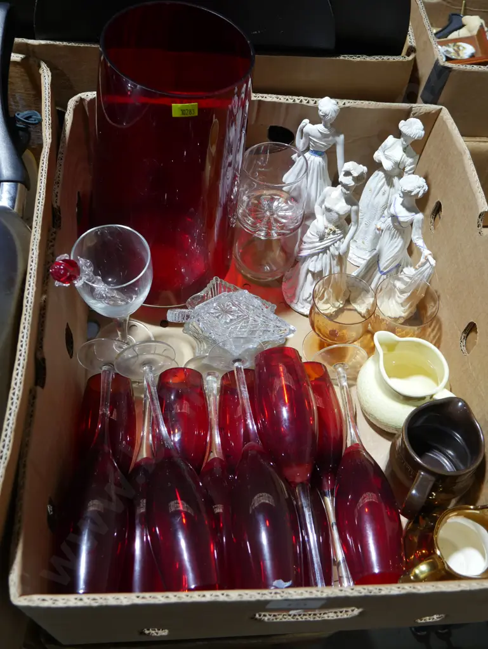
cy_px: 324
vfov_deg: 53.9
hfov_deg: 41.8
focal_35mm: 34
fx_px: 639
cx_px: 244
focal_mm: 17
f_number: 4
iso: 400
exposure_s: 1/60
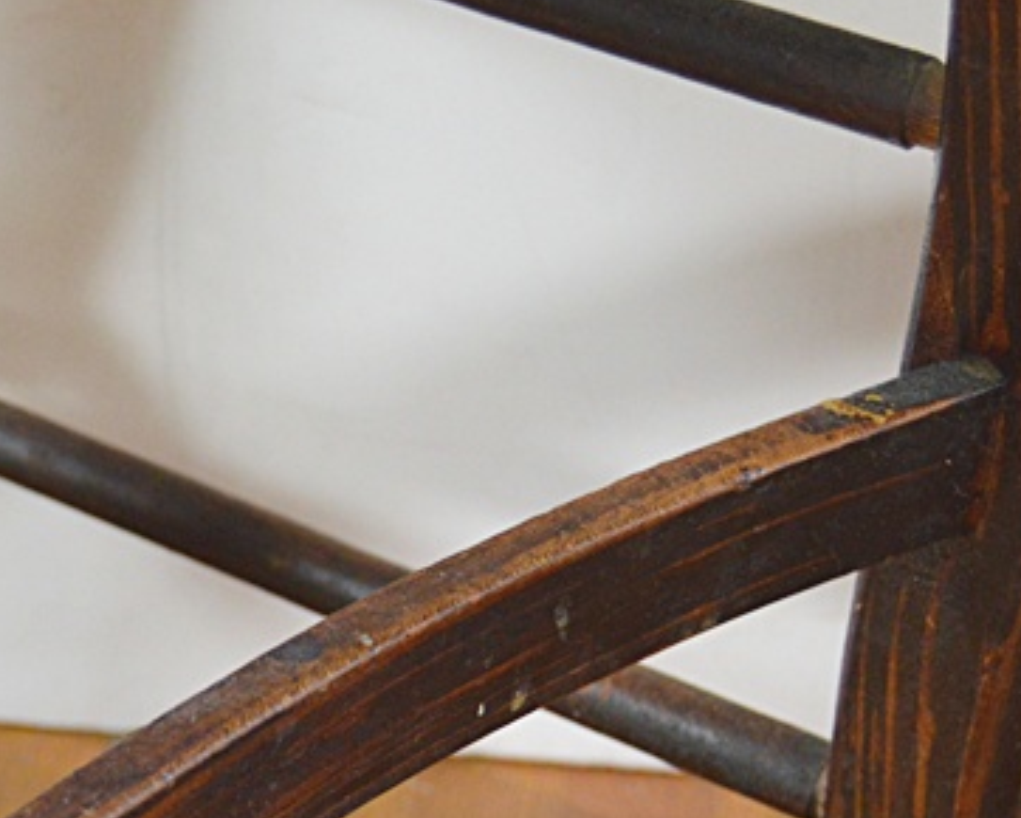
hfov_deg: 14.2
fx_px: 3991
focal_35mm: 132
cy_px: 752
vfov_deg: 11.6
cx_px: -141
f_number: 4.5
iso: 1400
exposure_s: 1/60
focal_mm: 34
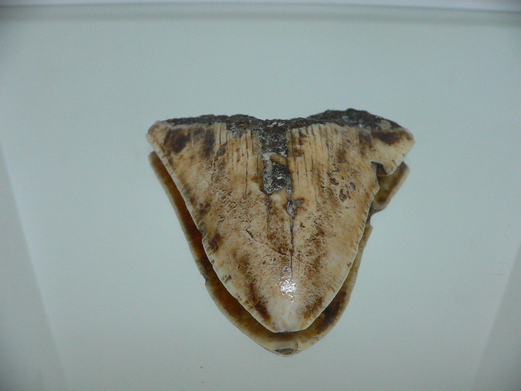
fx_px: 527
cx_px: 260
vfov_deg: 40.7
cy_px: 196
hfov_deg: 52.6
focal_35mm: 35
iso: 200
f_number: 2.8
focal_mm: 4.6
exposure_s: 1/60
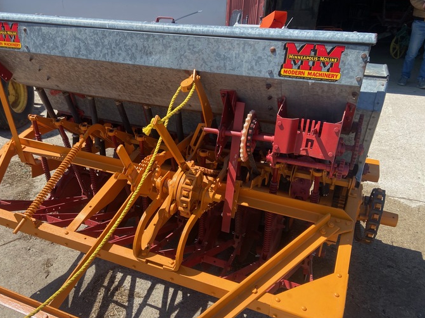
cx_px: 173
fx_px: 381
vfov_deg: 45.3
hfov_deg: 58.0
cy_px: 178
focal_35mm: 31
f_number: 1.8
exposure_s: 1/1678
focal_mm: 4.25
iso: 32
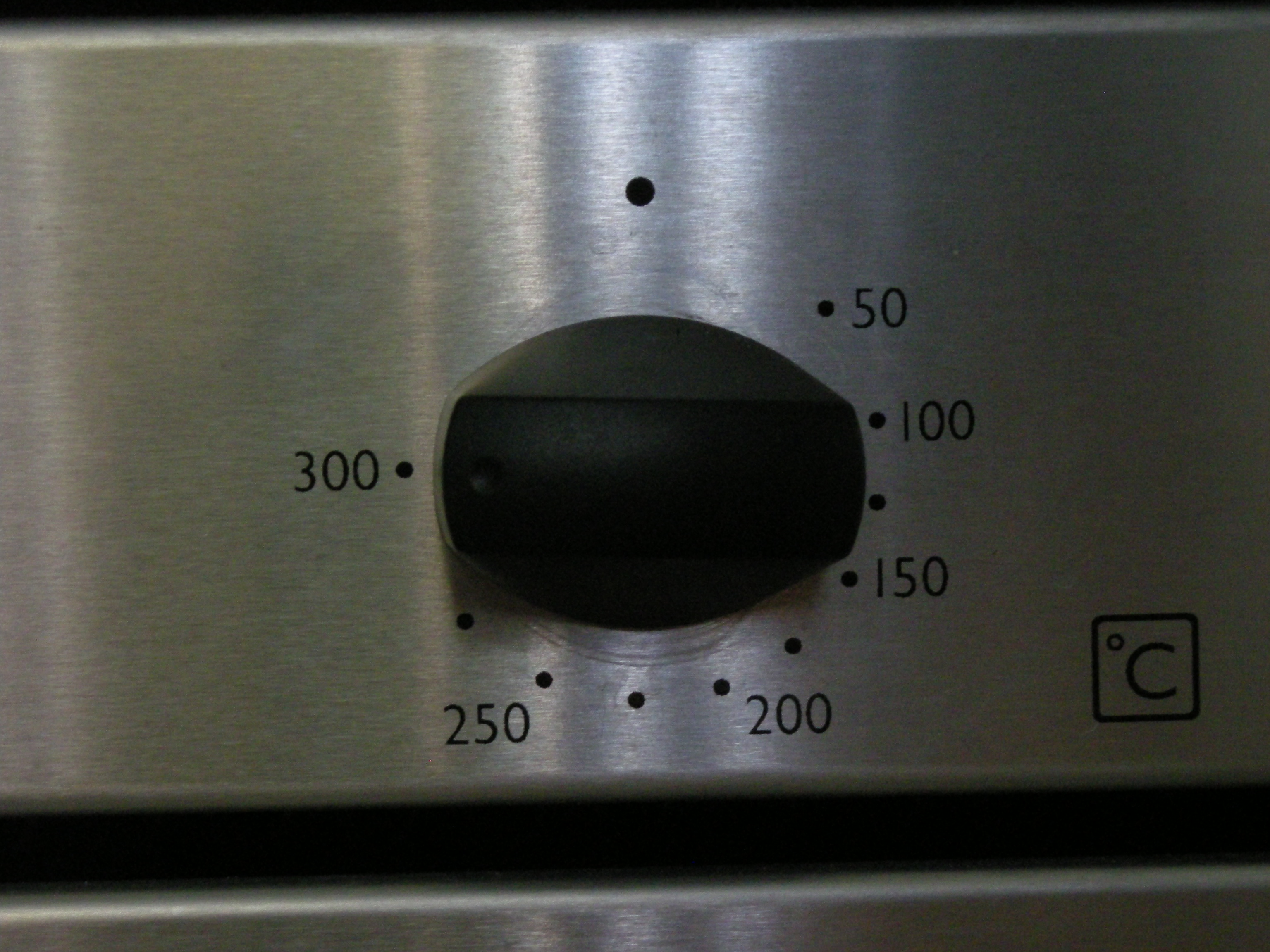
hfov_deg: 18.7
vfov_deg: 14.1
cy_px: 476
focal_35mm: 105
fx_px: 3852
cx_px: 635
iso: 400
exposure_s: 1/41.8
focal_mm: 17.1
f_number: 4.7
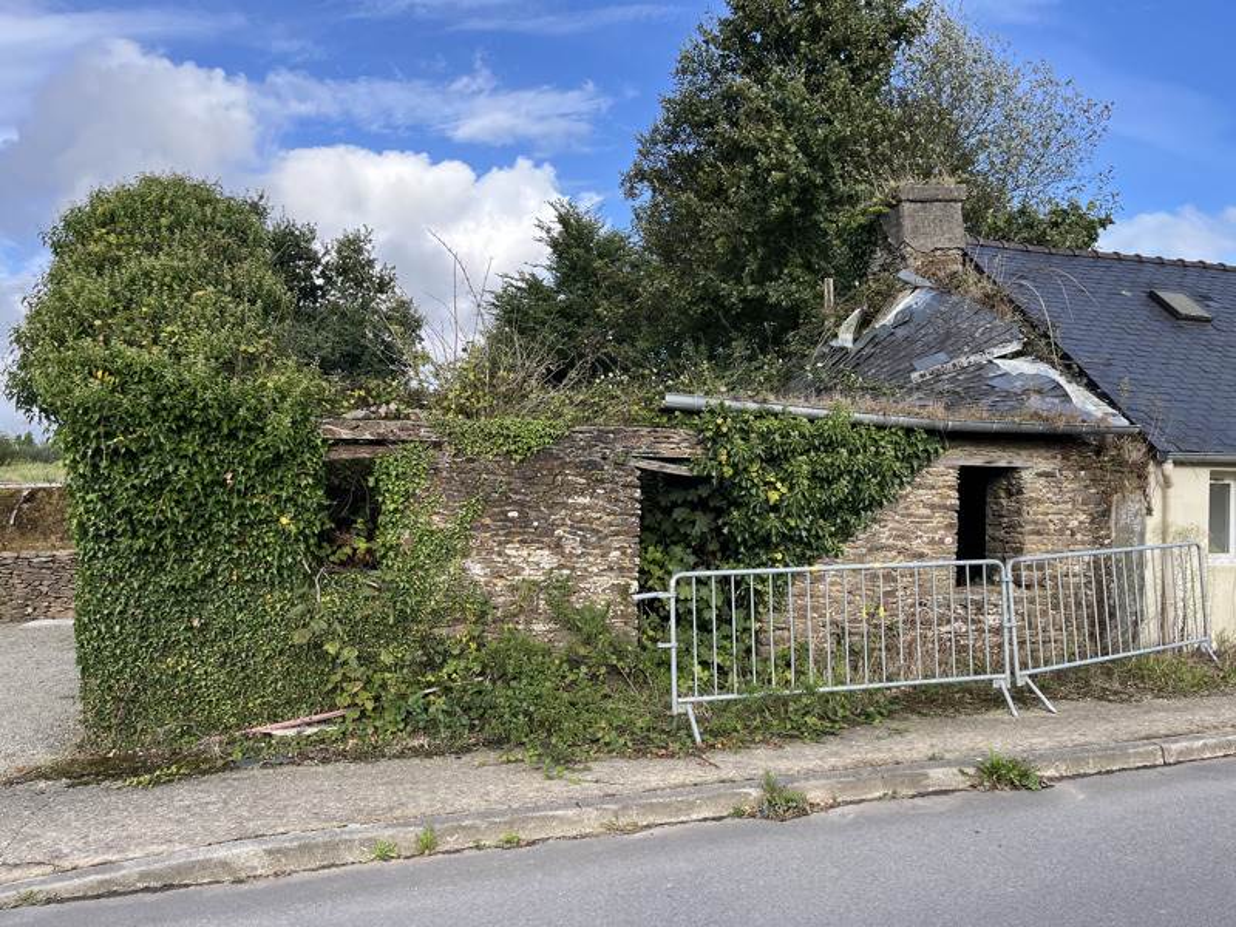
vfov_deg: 53.1
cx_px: 618
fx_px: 928
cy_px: 464
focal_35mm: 26
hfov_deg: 67.3
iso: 50
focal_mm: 5.1
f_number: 1.6
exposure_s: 1/782
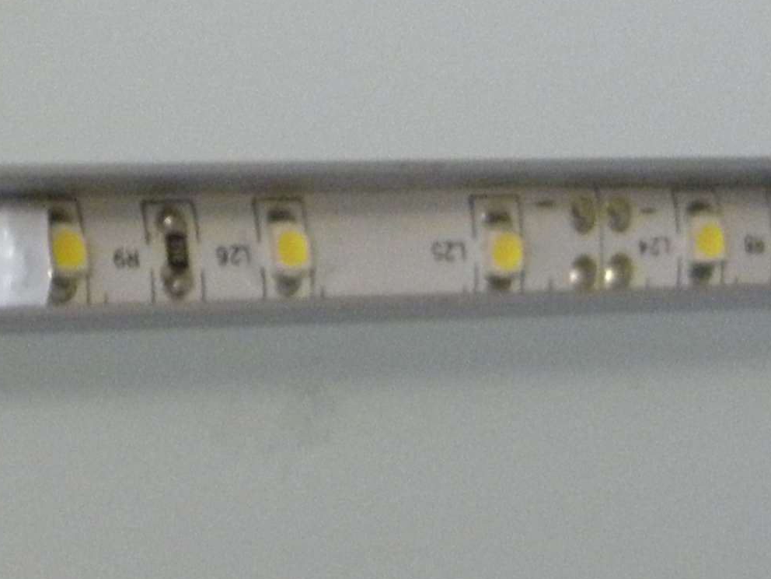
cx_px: -208
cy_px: 240
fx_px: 2495
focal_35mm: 112
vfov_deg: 13.2
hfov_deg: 16.7
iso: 400
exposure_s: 1/8
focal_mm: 5
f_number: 3.5
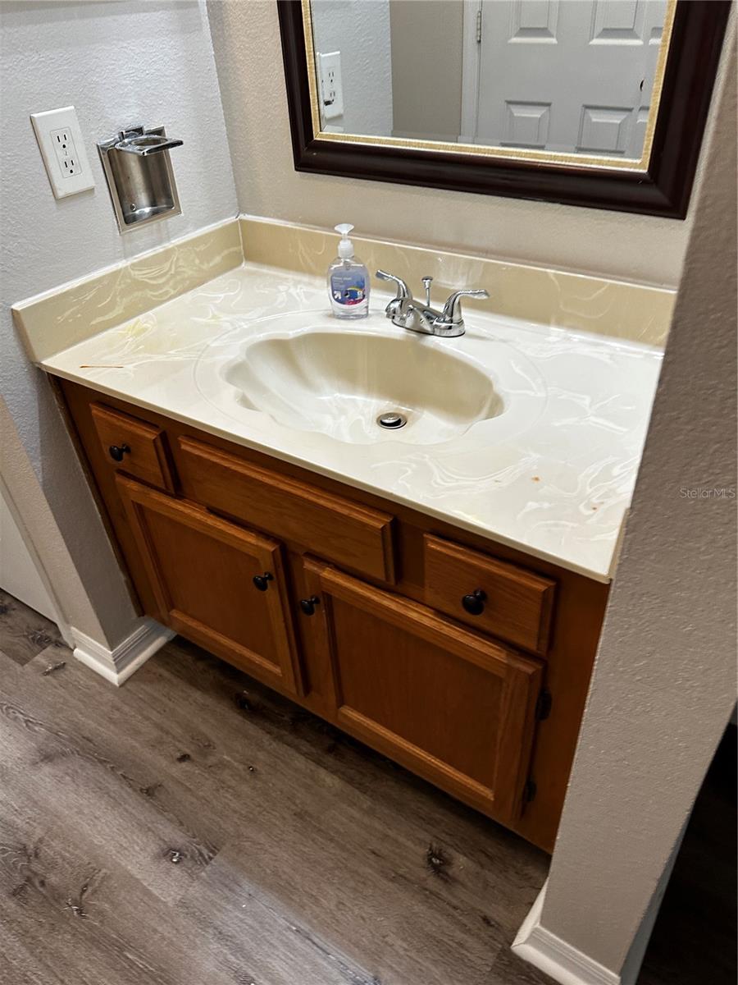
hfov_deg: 56.8
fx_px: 682
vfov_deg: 71.6
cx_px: 369
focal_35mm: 24
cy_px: 492
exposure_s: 1/120
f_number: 1.78
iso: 200
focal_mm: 6.86
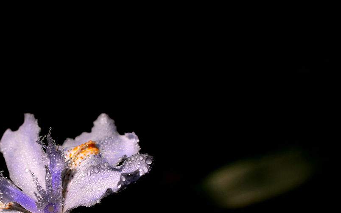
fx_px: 2777
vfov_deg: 4.4
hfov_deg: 7.0
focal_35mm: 299
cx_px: 118
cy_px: 178
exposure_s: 1/750
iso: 100
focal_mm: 105
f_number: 5.6
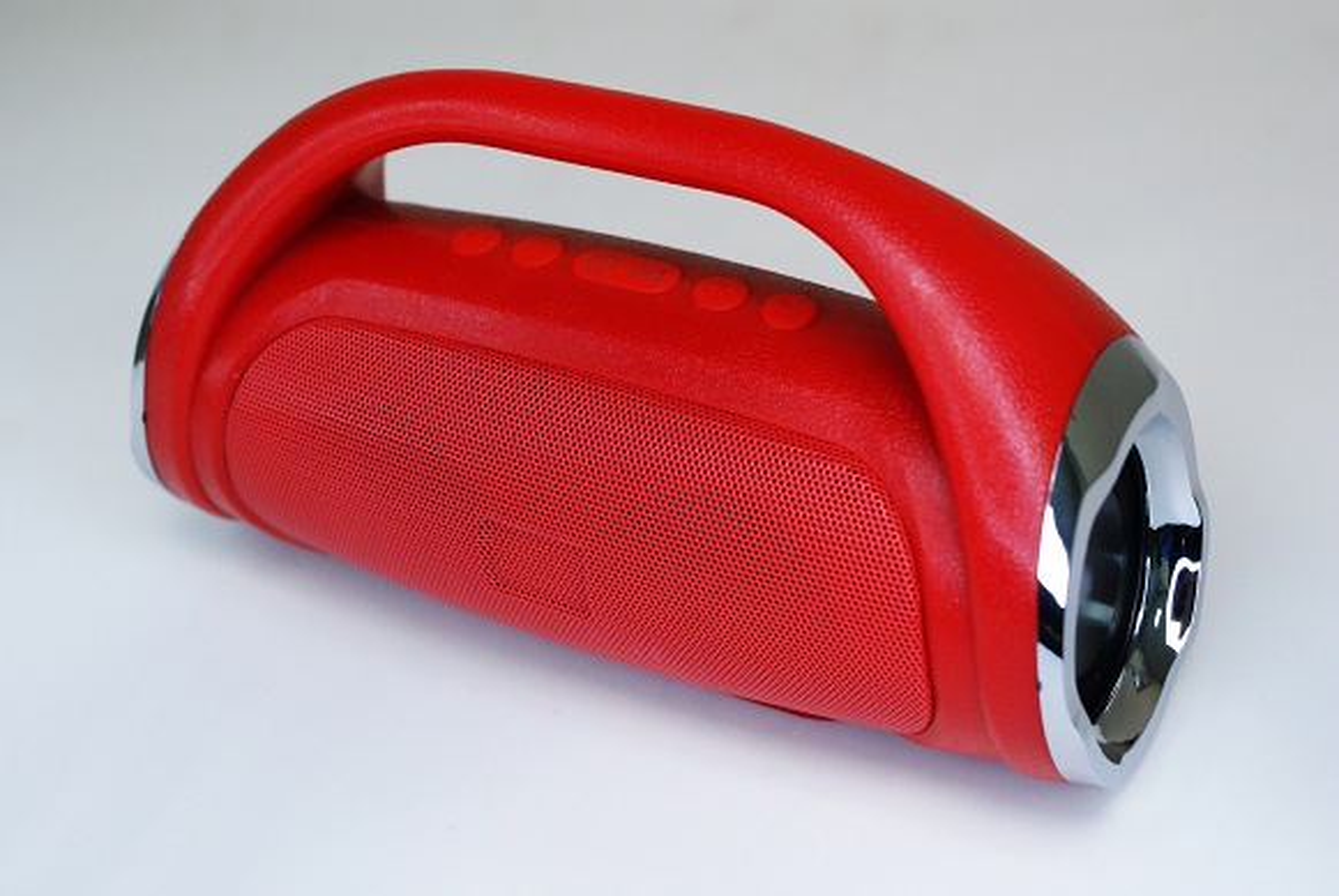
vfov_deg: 25.8
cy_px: 448
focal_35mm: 52
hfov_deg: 37.8
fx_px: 1955
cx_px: 670
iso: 1600
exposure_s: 1/160
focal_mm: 35
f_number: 5.6
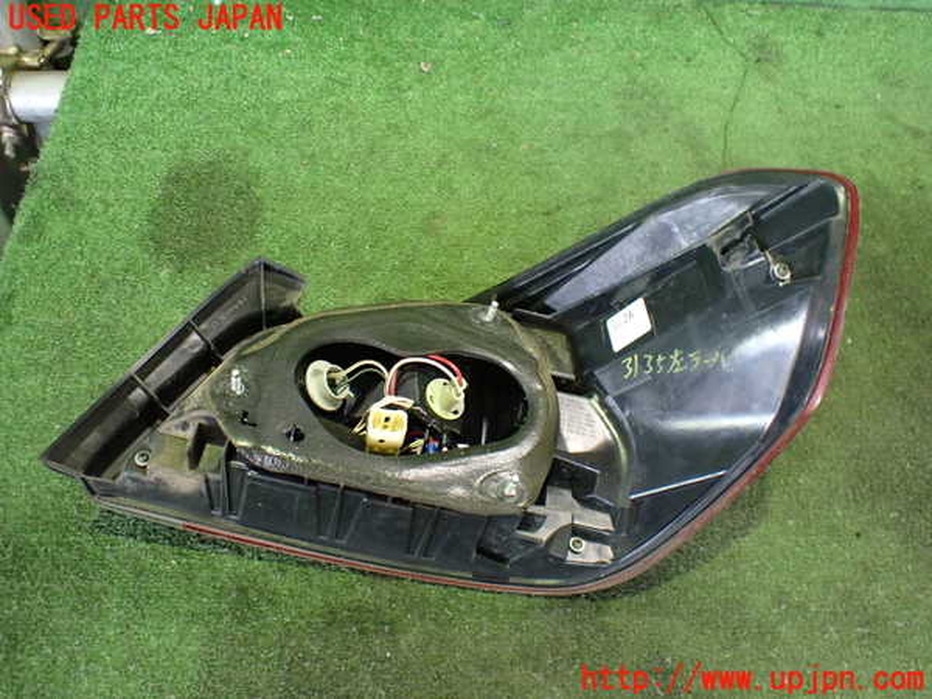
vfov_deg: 46.8
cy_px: 350
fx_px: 808
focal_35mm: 30
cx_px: 466
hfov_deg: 60.0
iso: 800
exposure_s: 1/30
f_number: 2.3
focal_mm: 5.4
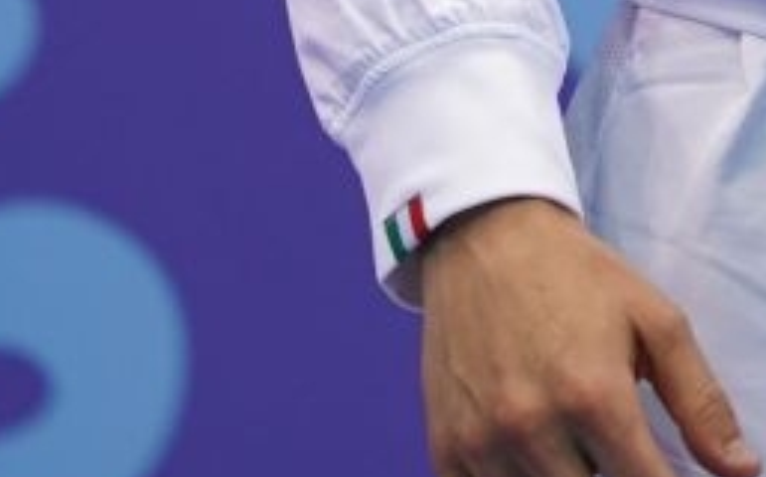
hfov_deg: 0.7
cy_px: -647
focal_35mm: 2860
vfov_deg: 0.5
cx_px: 1103
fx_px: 59640
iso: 500
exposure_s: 1/500
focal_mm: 400
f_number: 2.8
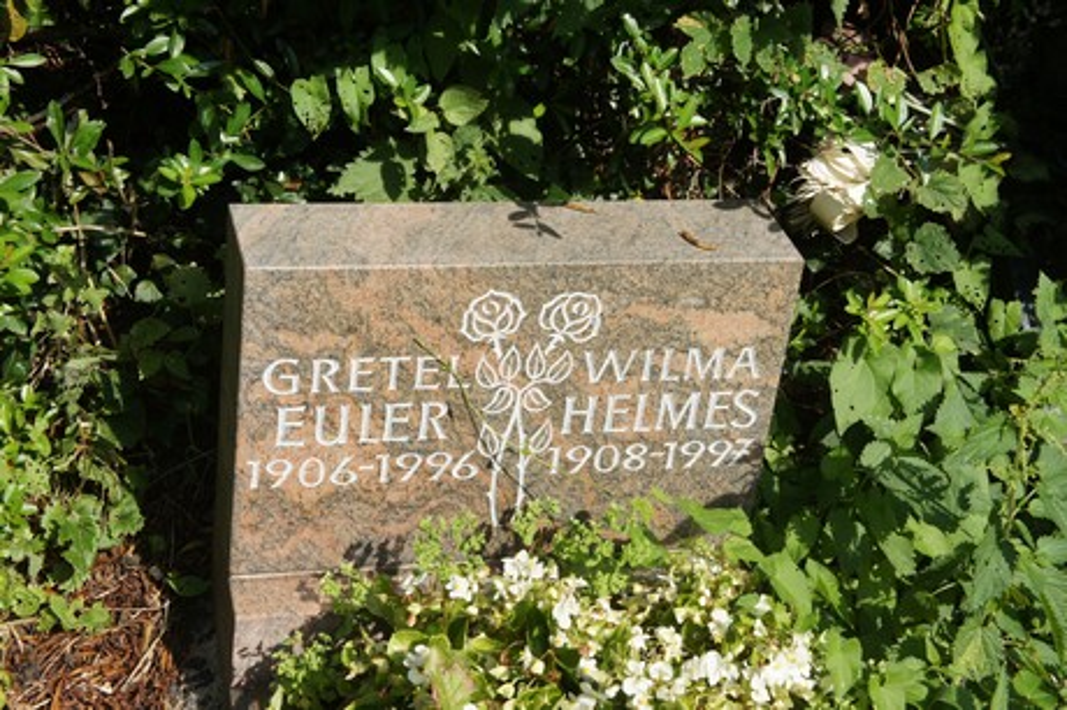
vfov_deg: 20.6
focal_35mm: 66
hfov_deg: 30.5
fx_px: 1955
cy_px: 355
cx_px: 534
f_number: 8
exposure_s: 1/250
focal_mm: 44
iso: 200
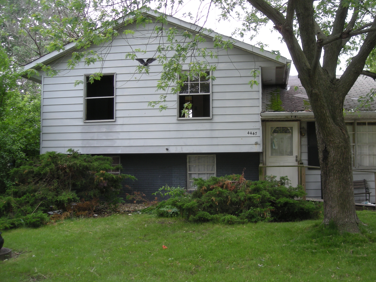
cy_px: 127
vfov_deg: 35.1
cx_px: 220
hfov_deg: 45.6
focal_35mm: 41
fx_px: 445
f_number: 2.8
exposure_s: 1/240
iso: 50
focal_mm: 5.7
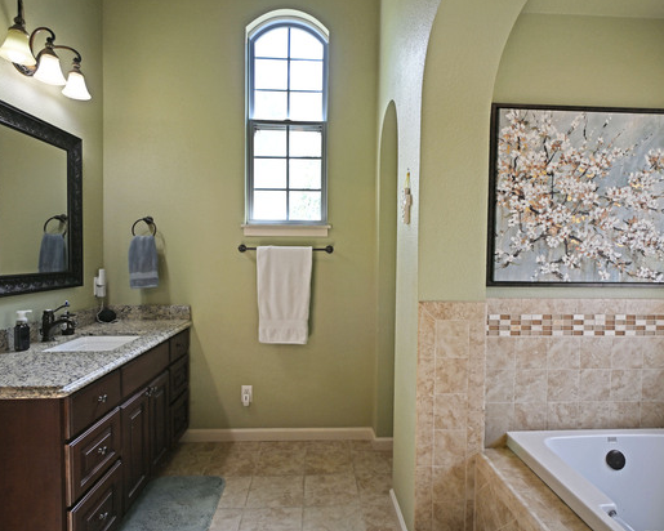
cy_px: 268
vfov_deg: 65.5
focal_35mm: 21
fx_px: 413
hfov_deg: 77.6
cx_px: 334
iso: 64
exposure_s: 1/50
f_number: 3.5
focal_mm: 12
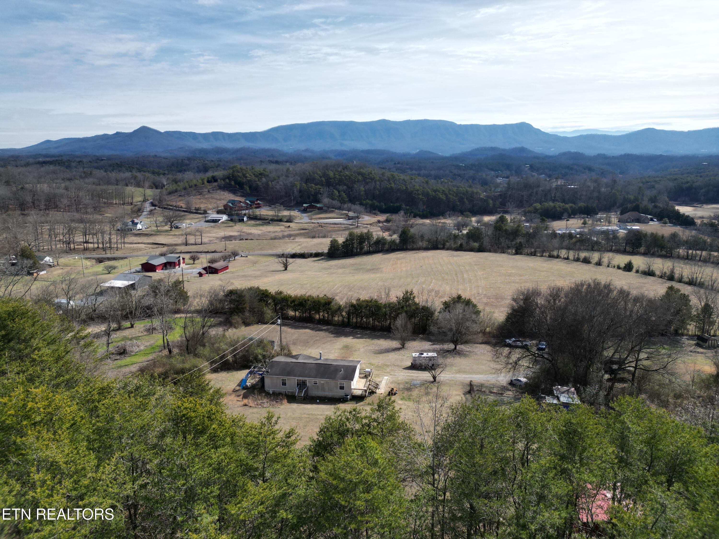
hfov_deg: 71.6
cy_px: 270
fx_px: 498
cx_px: 360
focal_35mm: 24
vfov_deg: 56.8
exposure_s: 1/3200
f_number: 1.7
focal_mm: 6.72
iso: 100
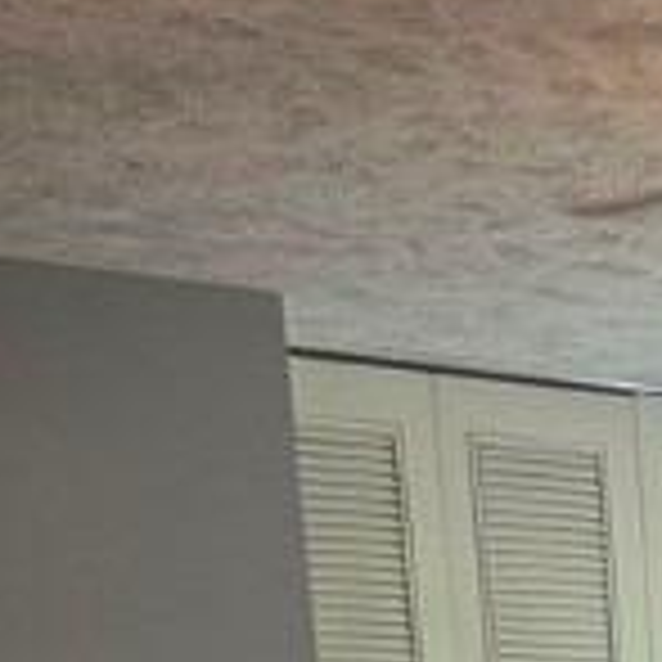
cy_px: 1531
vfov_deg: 12.6
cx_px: 1220
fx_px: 2402
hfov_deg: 13.8
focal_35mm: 111
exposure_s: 1/120
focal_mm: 6.76
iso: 320
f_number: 1.78
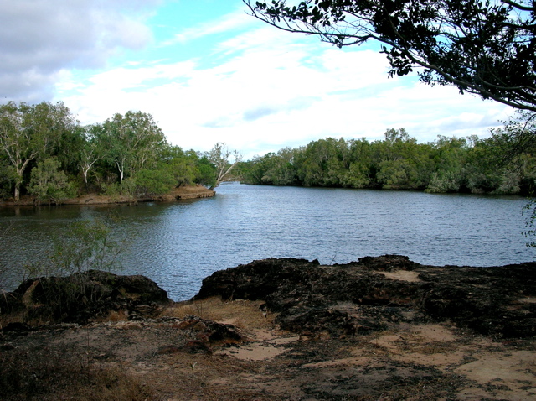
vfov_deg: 39.6
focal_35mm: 36
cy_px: 200
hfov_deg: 51.4
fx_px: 557
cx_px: 268
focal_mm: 6
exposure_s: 1/356
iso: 50
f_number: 3.7
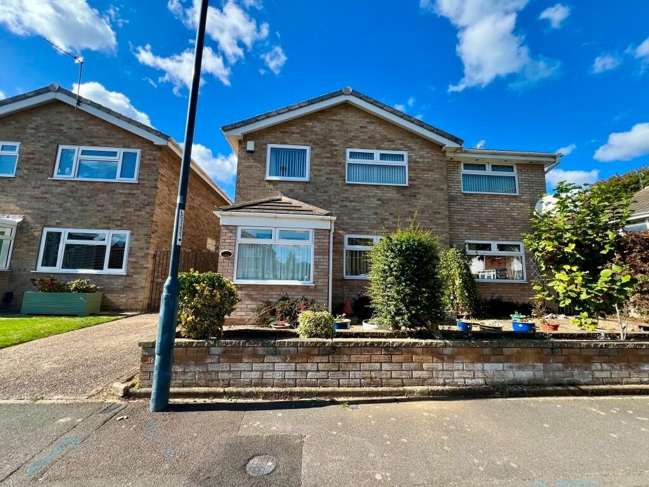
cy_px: 244
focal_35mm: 13
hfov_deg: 106.2
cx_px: 324
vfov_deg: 89.9
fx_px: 244
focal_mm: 1.57
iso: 32
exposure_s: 1/536
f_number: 1.8
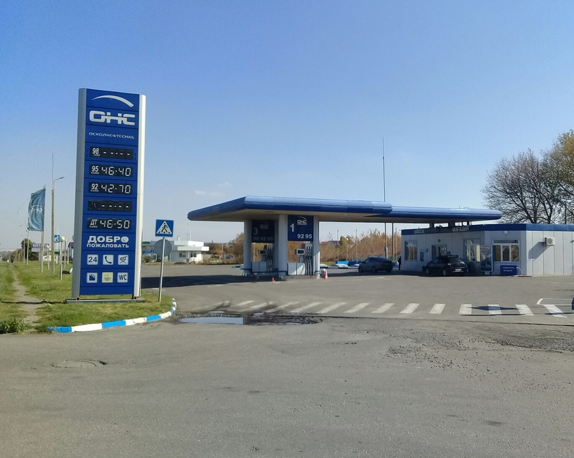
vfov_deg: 41.1
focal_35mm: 36
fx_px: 611
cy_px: 225
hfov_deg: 50.1
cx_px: 328
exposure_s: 1/1302
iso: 50
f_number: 2.2
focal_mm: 3.3
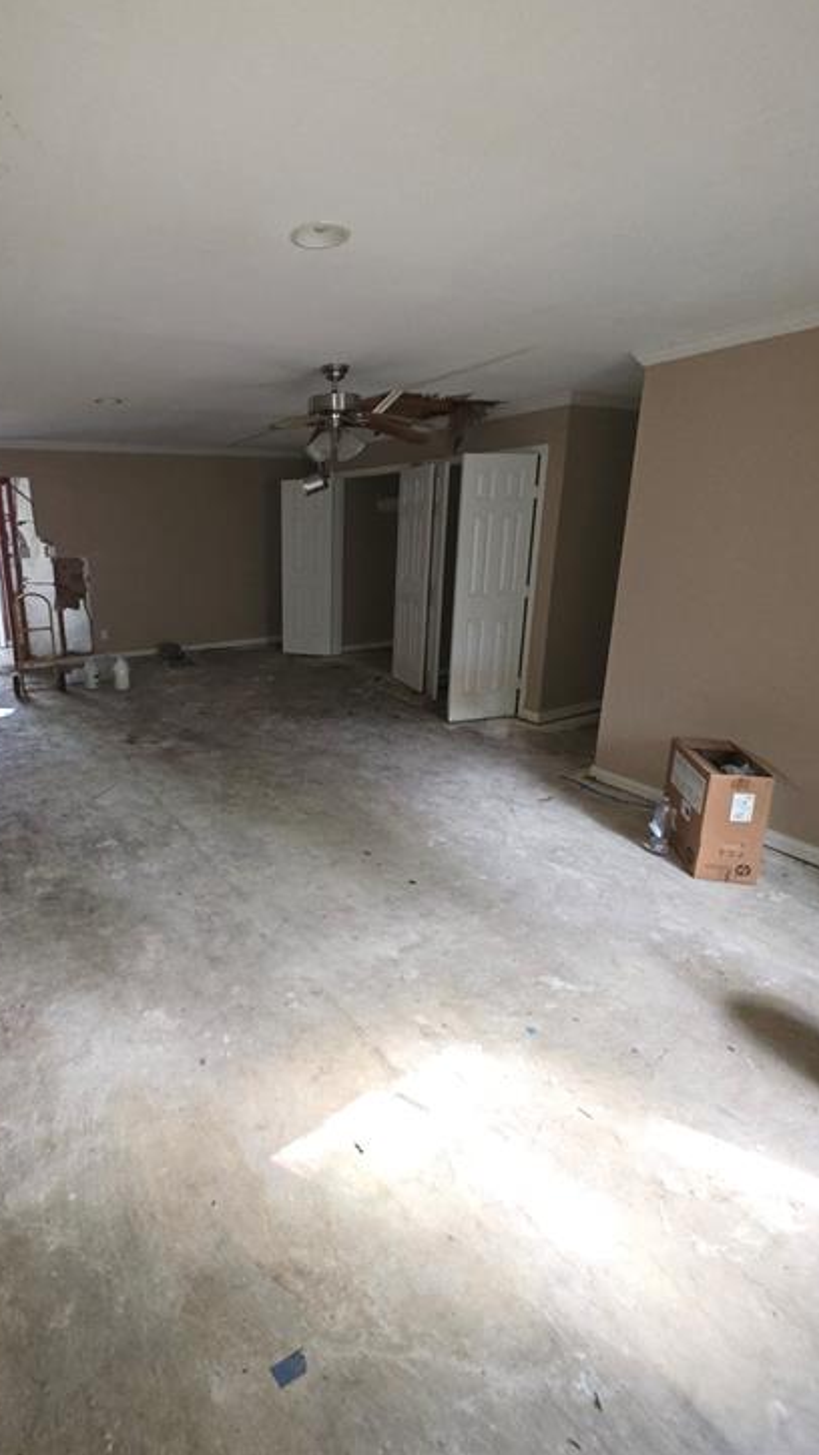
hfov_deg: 68.2
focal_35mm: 15
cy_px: 686
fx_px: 579
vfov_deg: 102.9
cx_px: 259
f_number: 1.9
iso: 320
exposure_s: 1/30
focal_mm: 2.2
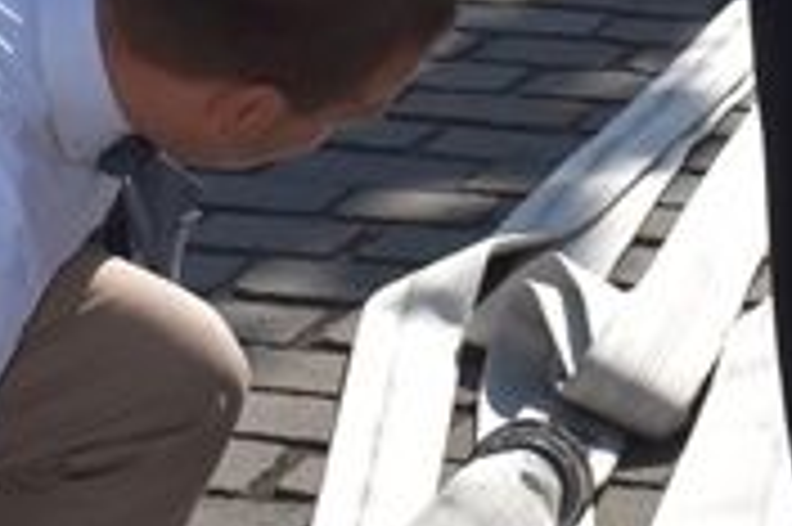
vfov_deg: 6.7
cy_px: -236
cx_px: 634
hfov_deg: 10.2
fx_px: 4416
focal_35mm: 201
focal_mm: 23
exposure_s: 1/200
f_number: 14
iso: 100
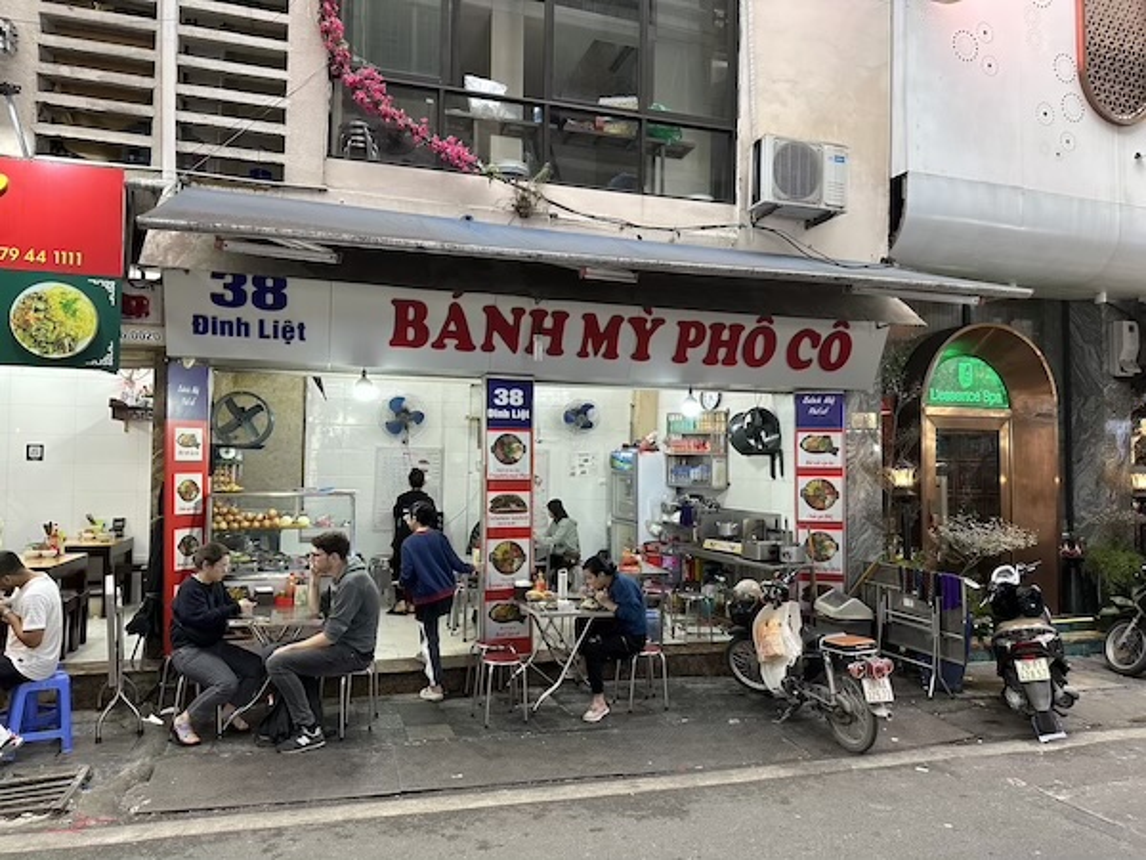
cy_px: 430
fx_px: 795
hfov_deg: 71.6
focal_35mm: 24
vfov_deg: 56.8
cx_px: 573
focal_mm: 6.86
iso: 200
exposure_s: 1/101
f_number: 1.78
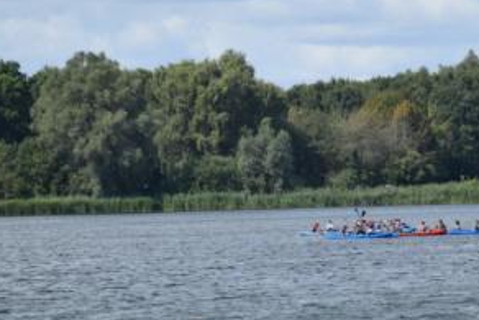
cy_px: 215
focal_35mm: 359
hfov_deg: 5.7
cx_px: 310
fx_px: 4779
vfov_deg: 3.8
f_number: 6.3
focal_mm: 140
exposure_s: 1/640
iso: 200
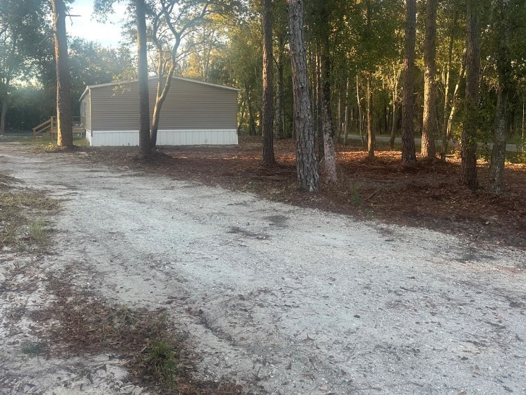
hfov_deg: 55.2
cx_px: 230
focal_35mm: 33
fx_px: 502
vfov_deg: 42.5
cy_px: 141
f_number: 1.78
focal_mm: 6.86
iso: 80
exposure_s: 1/280
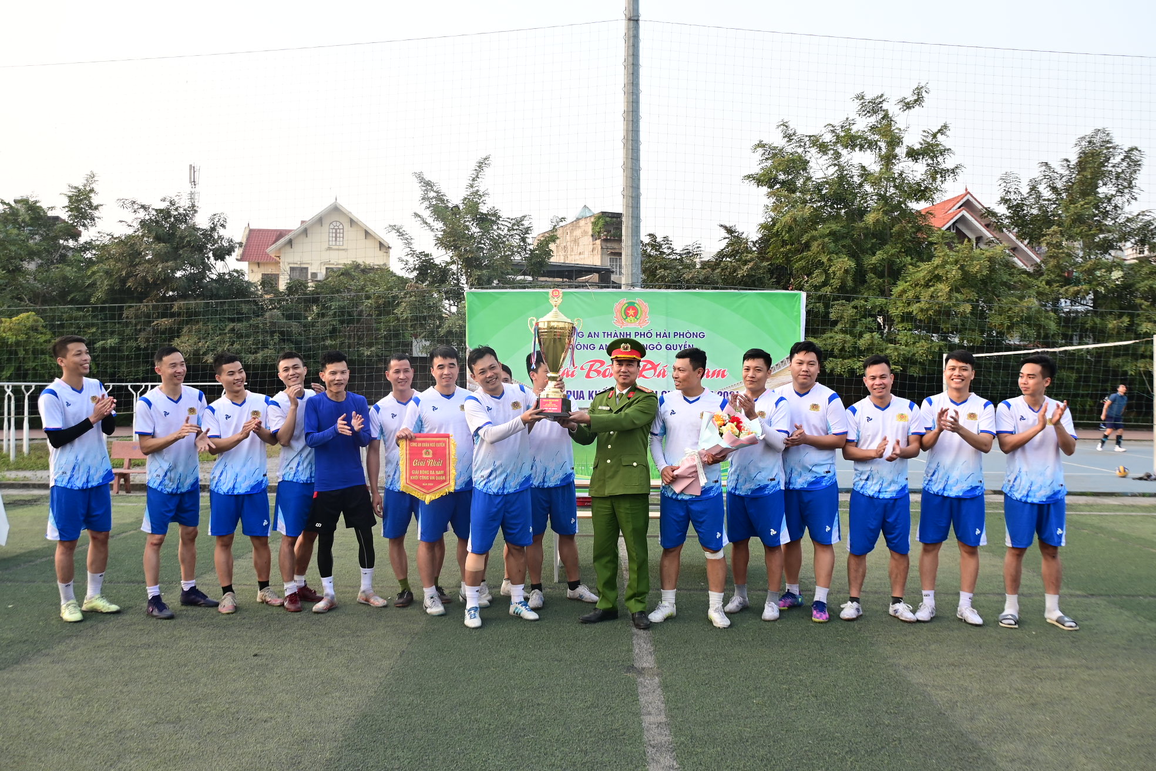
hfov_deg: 61.9
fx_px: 963
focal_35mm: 30
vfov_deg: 43.6
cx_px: 578
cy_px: 386
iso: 160
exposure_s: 1/200
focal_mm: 20
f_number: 3.5
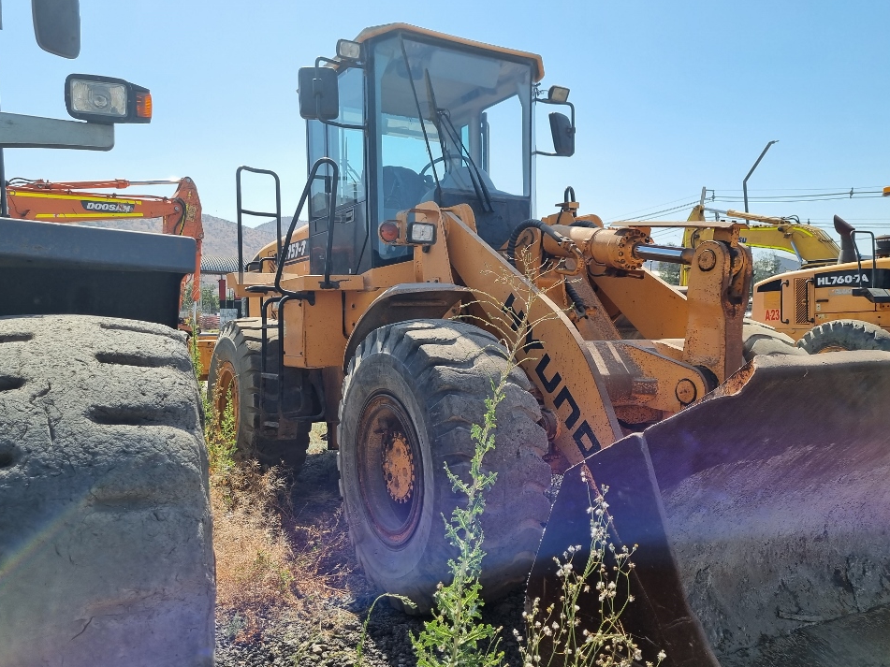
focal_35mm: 28
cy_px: 355
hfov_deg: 63.4
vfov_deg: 49.7
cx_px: 454
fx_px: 720
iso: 50
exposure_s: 1/2184
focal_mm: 5.4
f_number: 1.8
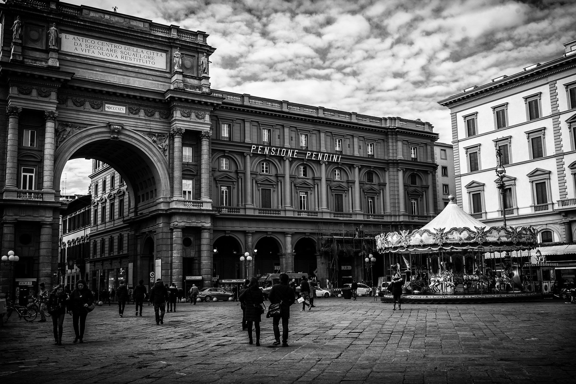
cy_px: 192
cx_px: 288
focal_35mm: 35
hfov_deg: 54.4
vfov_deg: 37.9
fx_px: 560
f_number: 9
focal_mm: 35
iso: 100
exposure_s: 1/80
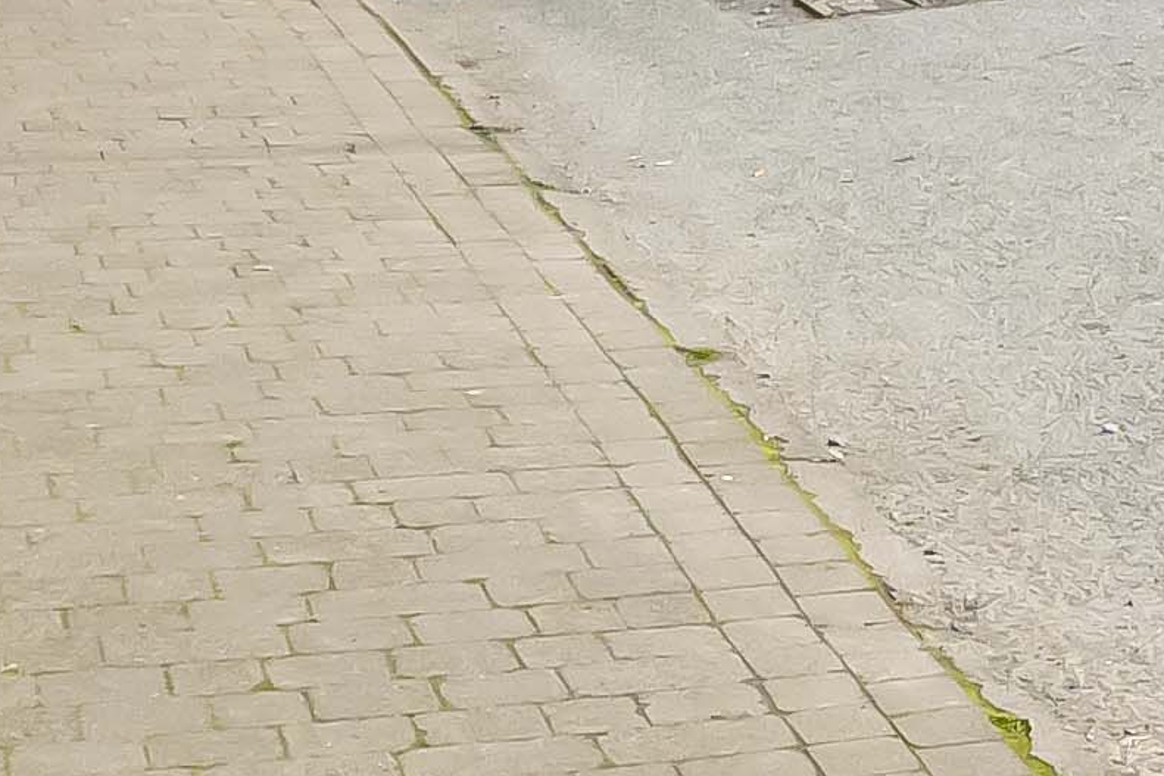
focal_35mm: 130
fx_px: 4202
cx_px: 1651
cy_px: -389
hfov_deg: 14.8
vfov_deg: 10.2
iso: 640
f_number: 10
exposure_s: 1/400
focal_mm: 17
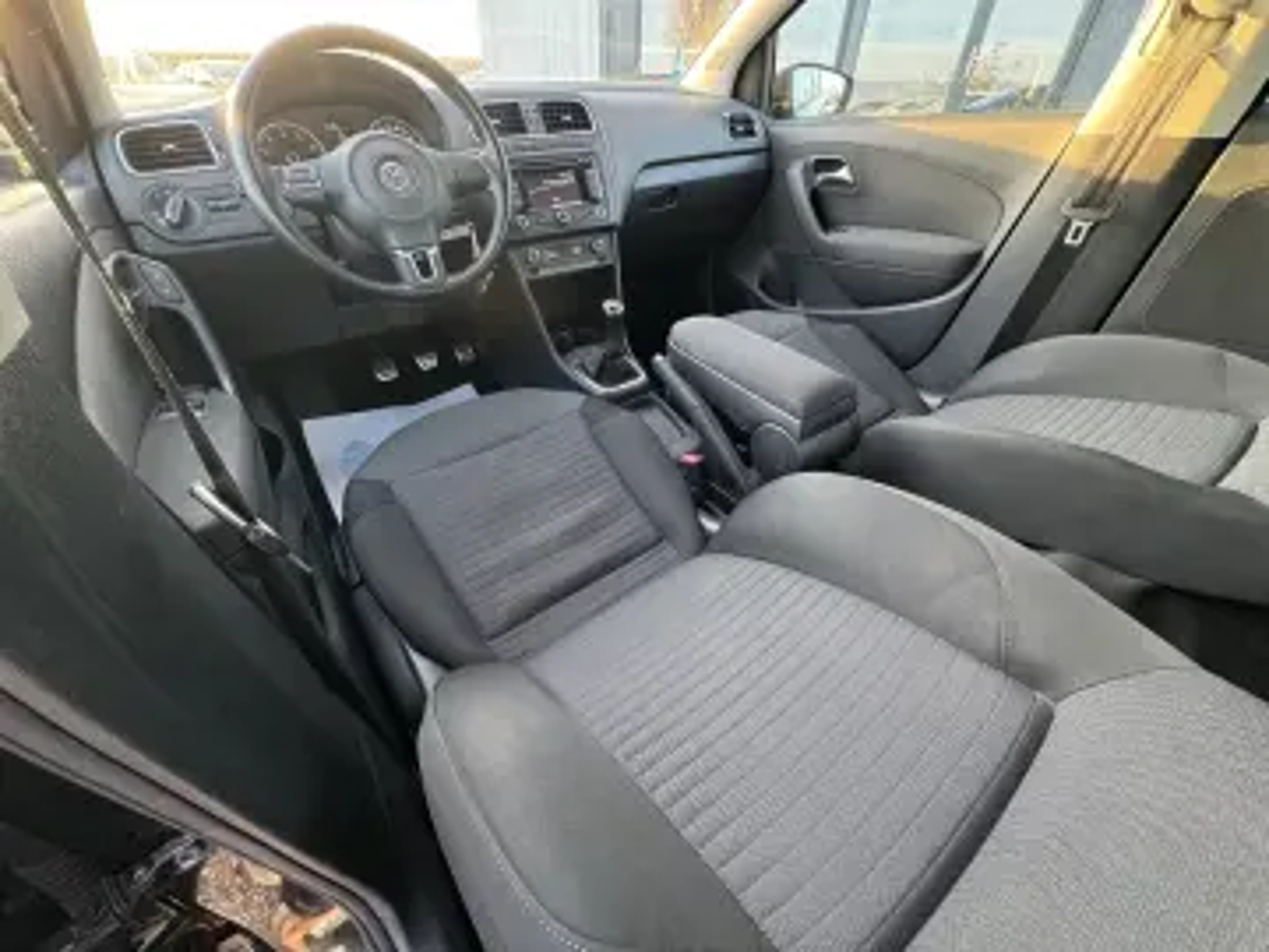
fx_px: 513
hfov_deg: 102.1
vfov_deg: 85.7
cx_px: 634
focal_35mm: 14
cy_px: 476
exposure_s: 1/60
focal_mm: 2.22
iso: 500
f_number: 2.2
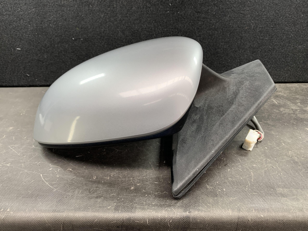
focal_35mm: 26
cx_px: 154
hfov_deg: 67.3
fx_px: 231
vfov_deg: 53.1
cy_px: 116
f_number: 1.8
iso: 50
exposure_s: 1/121
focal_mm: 4.25
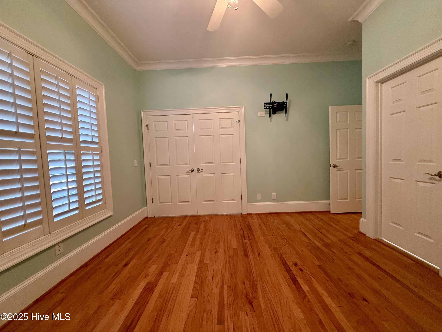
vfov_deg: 85.7
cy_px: 166
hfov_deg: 102.1
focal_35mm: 14
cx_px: 221
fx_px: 179
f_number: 2.2
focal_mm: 2.22
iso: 250
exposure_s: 1/60
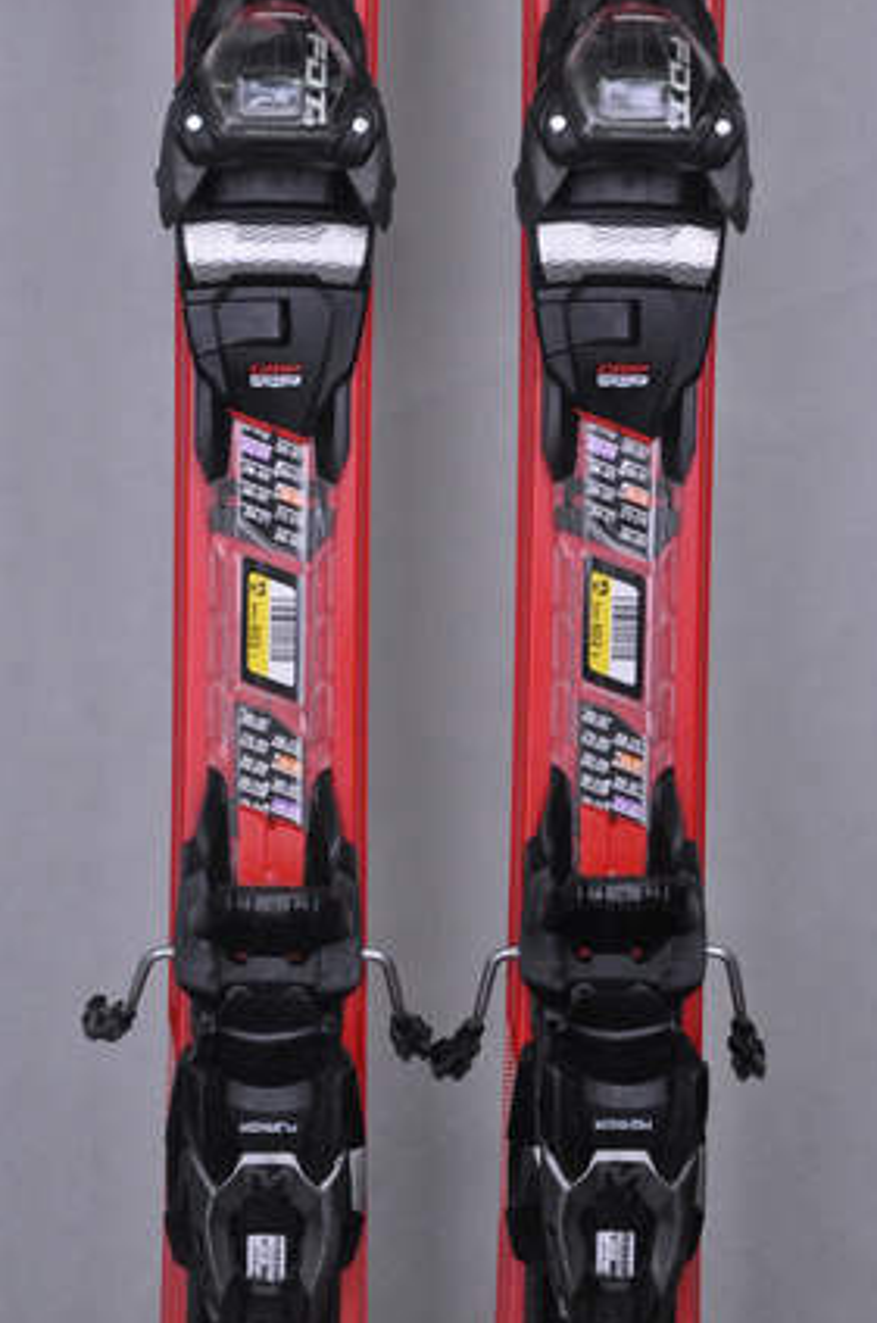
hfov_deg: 11.4
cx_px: 438
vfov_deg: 17.2
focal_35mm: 120
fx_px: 4385
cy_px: 690
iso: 3200
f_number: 9.5
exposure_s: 1/125
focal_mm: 75
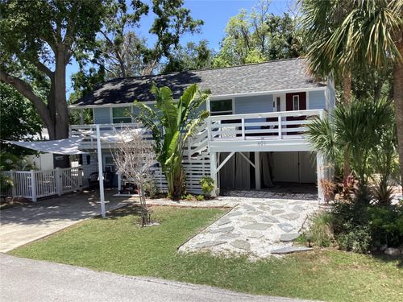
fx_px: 361
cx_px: 202
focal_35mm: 31
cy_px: 151
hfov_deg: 58.4
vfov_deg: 45.4
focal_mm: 3.3
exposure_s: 1/1031
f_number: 2.4
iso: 25
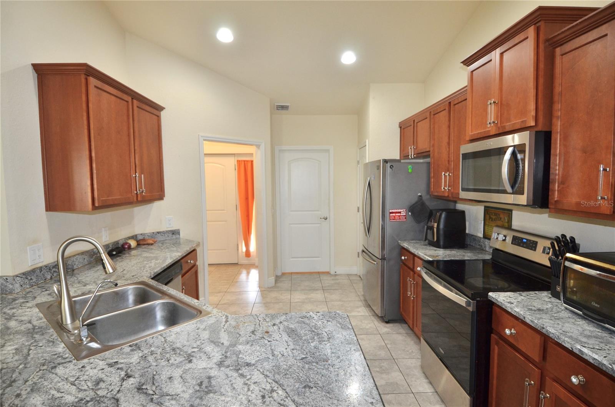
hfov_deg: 90.1
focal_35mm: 18
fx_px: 307
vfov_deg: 67.1
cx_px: 308
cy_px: 204
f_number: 4
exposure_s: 1/60
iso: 560
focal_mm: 12
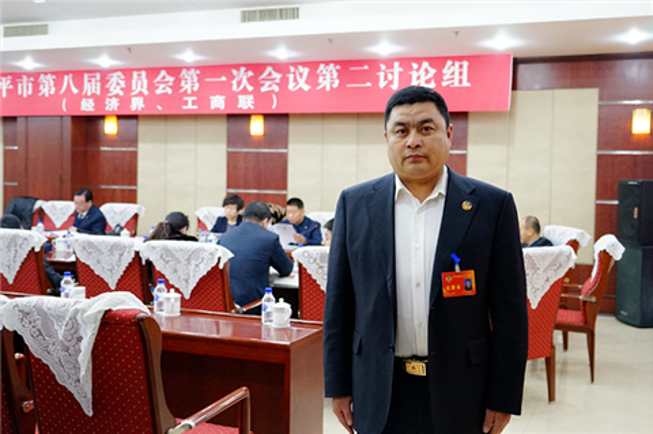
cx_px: 326
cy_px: 217
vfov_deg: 36.8
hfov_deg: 53.2
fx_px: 652
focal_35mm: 36
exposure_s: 1/60
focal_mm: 36
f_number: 4
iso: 2500
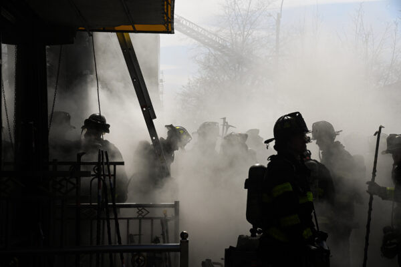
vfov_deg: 16.1
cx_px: 200
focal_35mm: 85
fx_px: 947
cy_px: 134
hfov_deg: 23.9
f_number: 10
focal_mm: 85
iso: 400
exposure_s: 1/1000
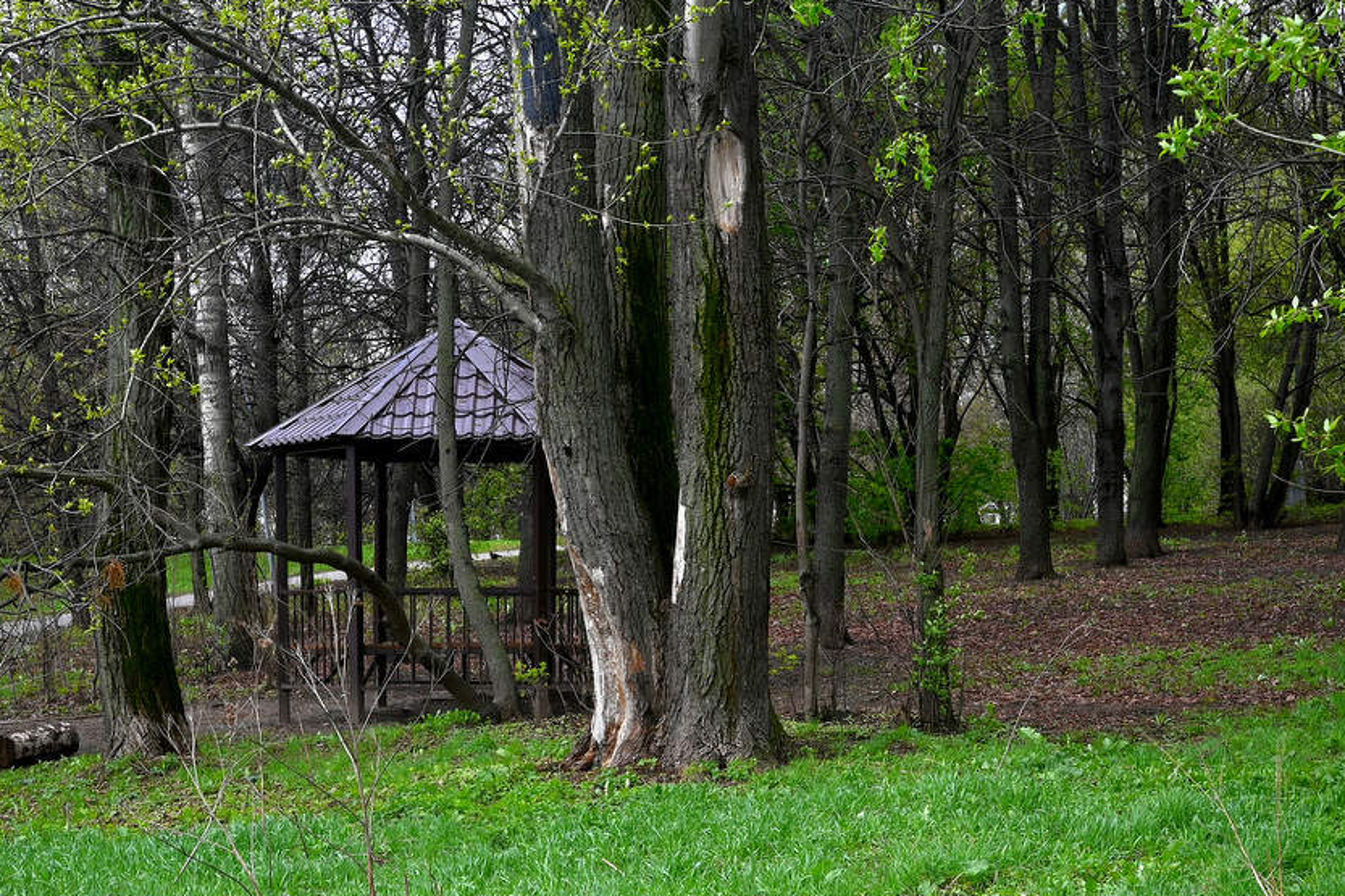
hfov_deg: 24.2
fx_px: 3138
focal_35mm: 84
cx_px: 594
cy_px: 731
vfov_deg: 16.1
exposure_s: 1/60
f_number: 11
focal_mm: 50
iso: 140
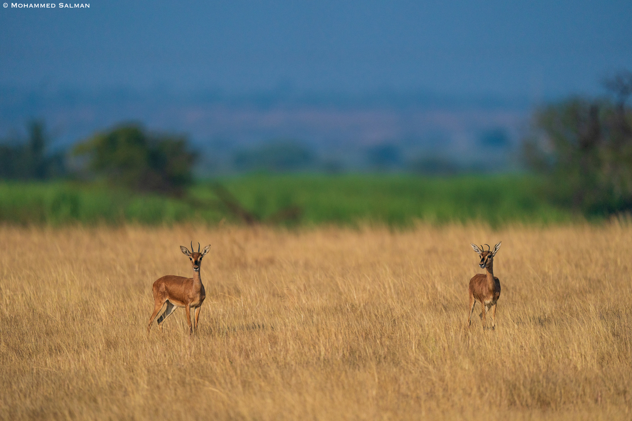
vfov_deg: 2.3
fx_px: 10533
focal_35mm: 600
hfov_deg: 3.4
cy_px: 210
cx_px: 316
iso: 800
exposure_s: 1/12800
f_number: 4
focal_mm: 600
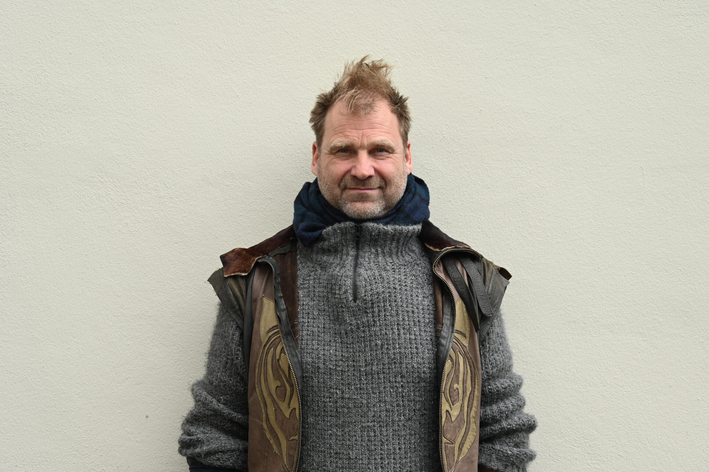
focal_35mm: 78
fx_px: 1536
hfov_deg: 26.0
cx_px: 351
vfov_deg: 17.5
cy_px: 245
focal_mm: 71
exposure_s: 1/125
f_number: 6
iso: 400
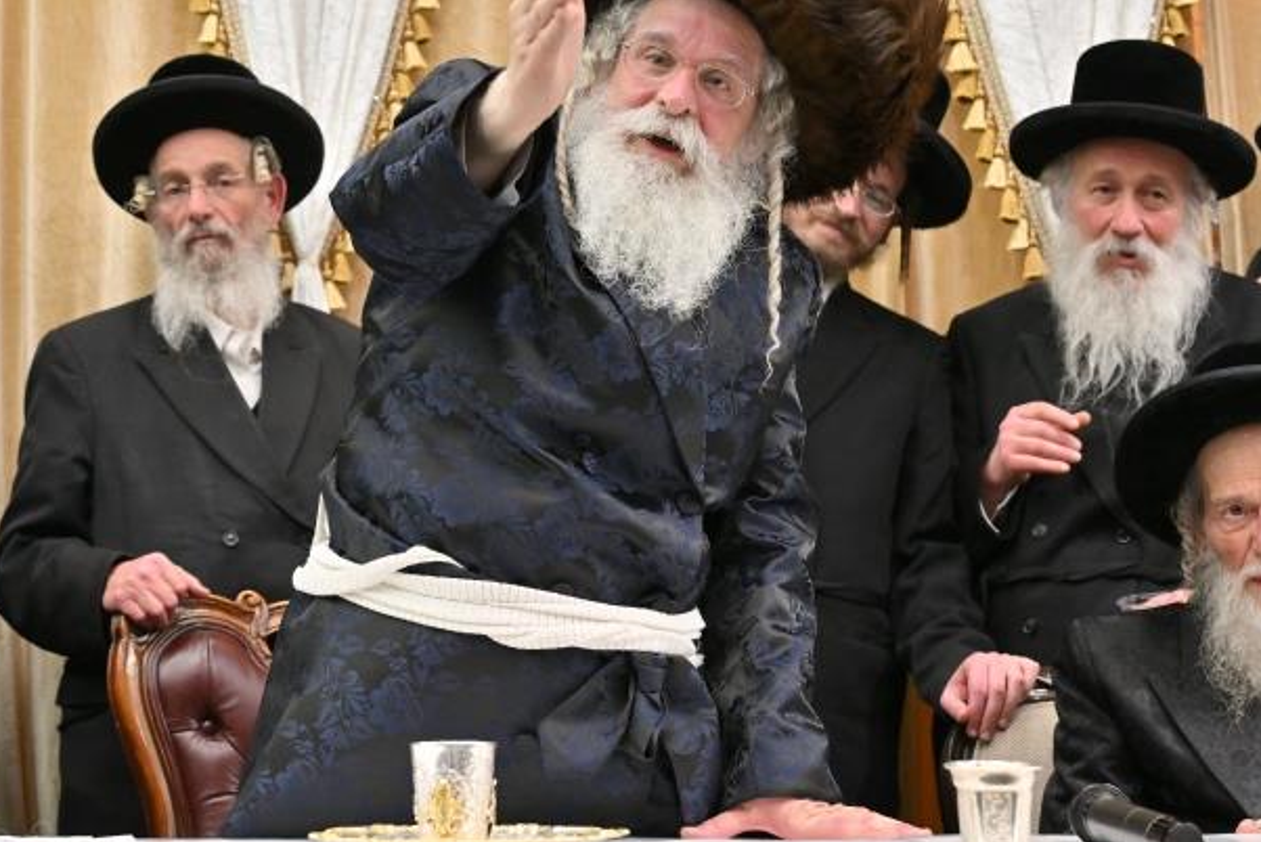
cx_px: 507
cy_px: 141
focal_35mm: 68
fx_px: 2383
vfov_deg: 19.8
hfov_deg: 29.6
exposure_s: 1/250
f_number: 4
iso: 1000
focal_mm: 40
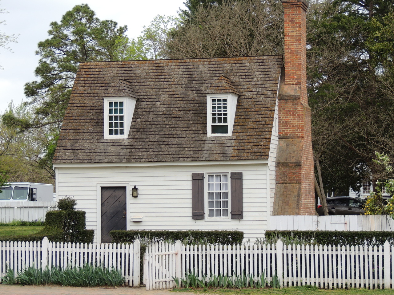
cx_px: 197
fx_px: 1195
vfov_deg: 14.1
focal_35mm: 105
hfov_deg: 18.7
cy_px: 148
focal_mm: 18.7
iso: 100
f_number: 4.2
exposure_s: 1/200
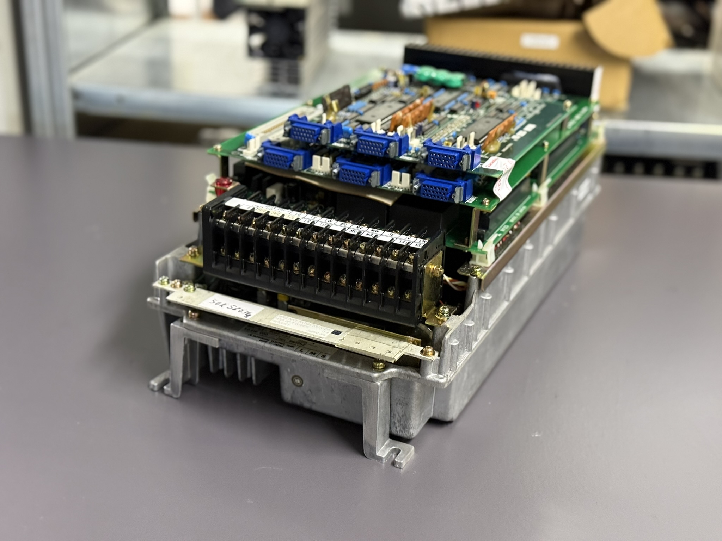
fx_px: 1001
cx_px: 361
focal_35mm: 48
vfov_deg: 30.3
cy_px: 270
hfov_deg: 39.7
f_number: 1.78
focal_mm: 6.76
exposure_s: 1/33
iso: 320
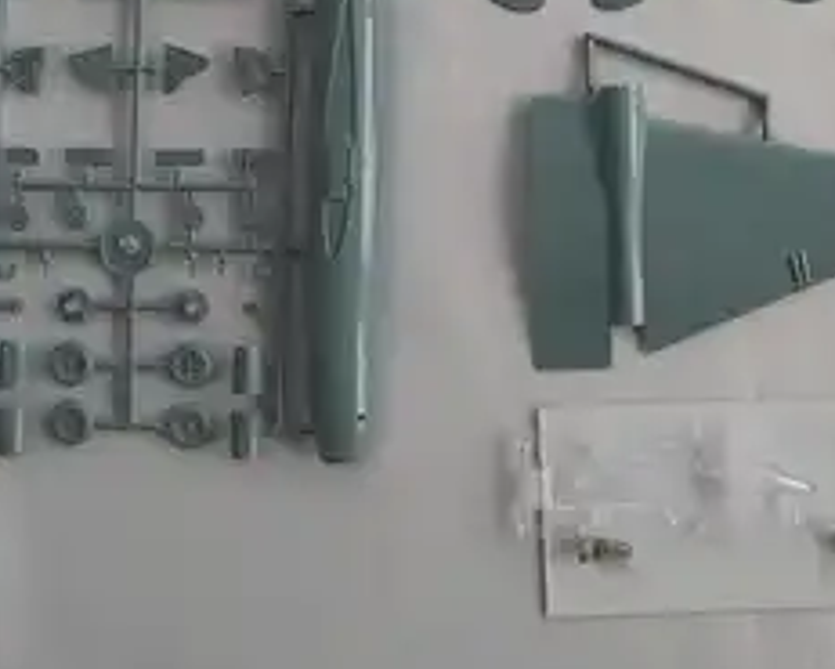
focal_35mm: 55
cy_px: 60
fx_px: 1360
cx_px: 683
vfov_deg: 26.6
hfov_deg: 33.0
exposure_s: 1/60
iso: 320
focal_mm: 4
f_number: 1.8
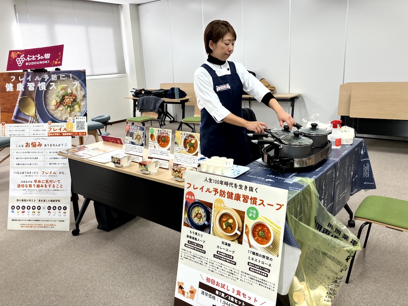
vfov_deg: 49.7
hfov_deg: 63.4
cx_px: 204
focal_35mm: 28
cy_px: 153
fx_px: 330
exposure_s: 1/120
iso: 80
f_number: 1.8
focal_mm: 3.99
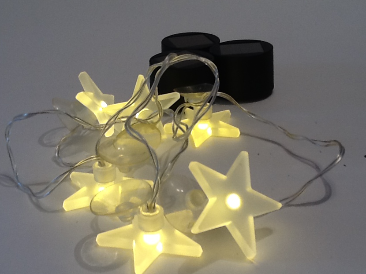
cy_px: 157
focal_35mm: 37
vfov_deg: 38.6
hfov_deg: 50.1
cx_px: 172
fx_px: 391
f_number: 2.4
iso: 80
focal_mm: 2.03
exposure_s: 1/60
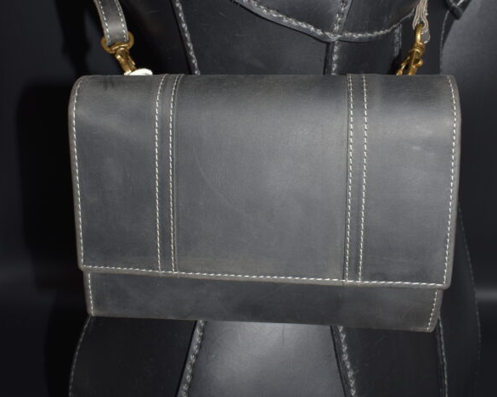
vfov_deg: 37.5
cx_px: 250
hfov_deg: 46.8
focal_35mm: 39
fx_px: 574
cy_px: 111
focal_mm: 18
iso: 100
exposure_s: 1/60
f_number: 8
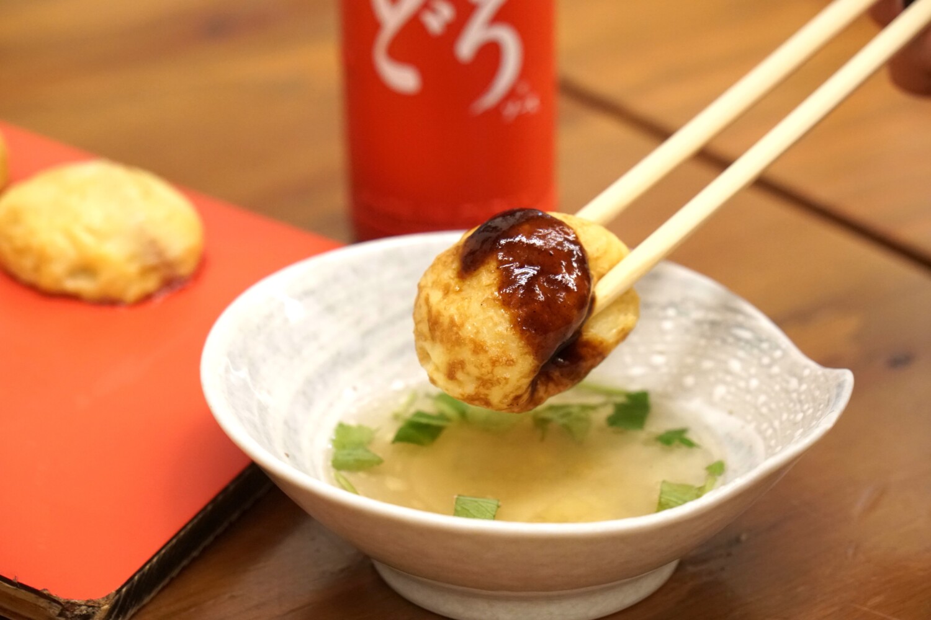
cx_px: 466
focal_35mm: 105
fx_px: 2715
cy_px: 310
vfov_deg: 13.0
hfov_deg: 19.5
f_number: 4.5
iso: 2000
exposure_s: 1/160
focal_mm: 70
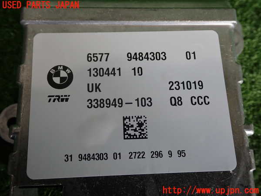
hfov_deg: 51.4
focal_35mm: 36
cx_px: 130
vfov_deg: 39.7
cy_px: 98
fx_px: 271
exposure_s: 1/100
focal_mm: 6.37
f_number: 2.5
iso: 200
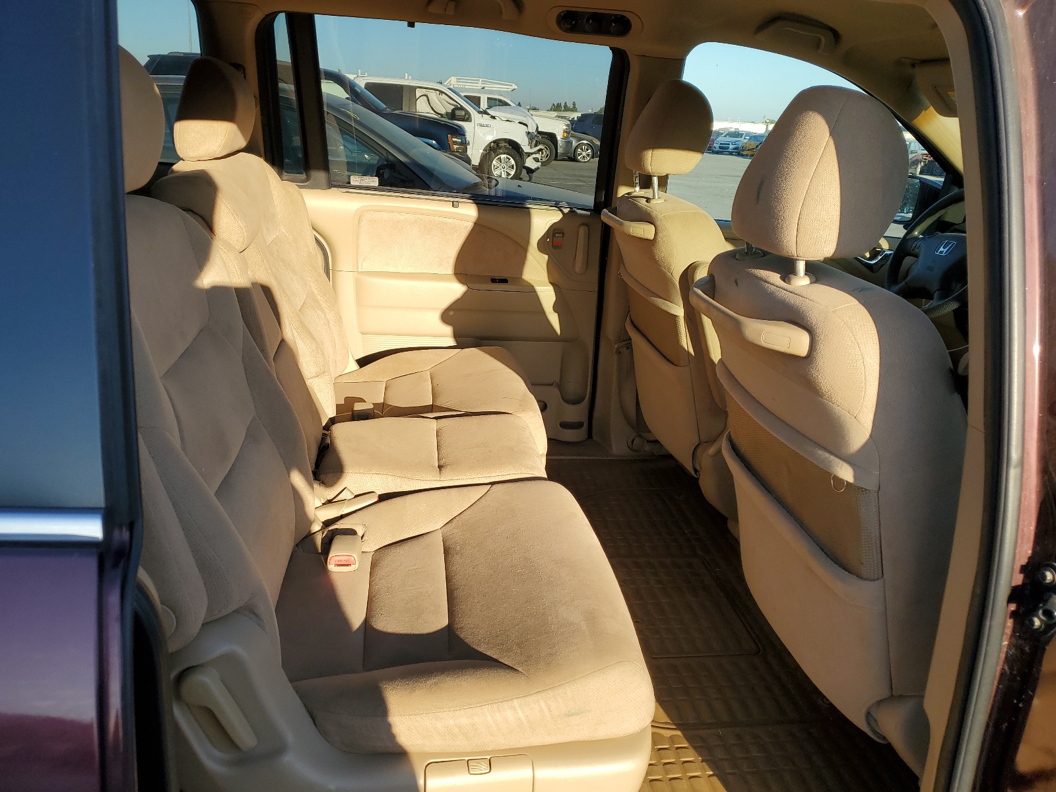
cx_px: 528
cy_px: 396
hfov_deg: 67.3
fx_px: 793
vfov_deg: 53.1
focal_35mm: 26
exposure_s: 1/1111
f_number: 1.5
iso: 50
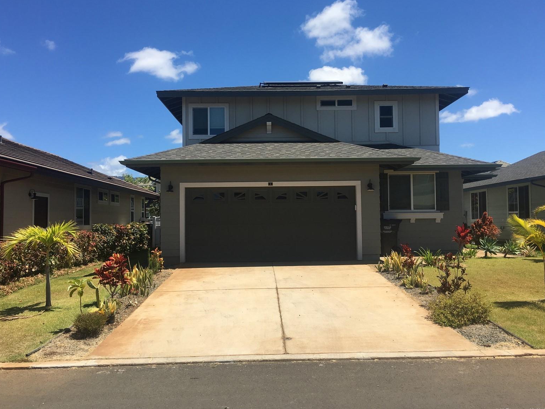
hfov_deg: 60.0
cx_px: 266
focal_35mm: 30
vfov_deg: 46.8
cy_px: 204
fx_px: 472
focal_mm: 4.15
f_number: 2.2
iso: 25
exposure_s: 1/1709
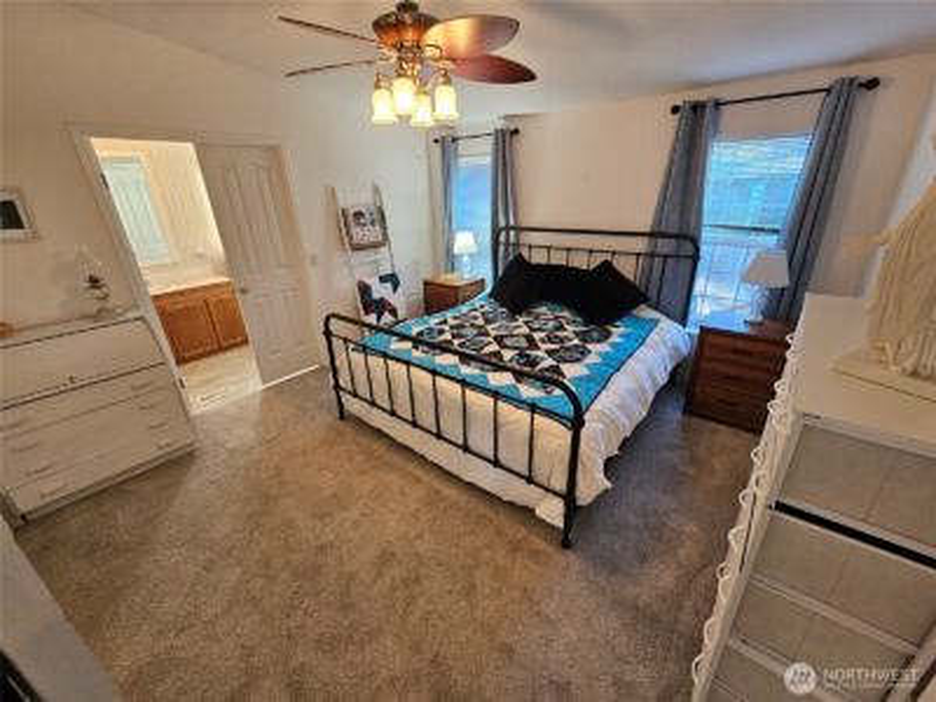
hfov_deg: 106.2
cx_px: 468
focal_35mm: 13
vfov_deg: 89.9
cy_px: 351
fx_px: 352
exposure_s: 1/60
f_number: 2.2
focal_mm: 2.2
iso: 160
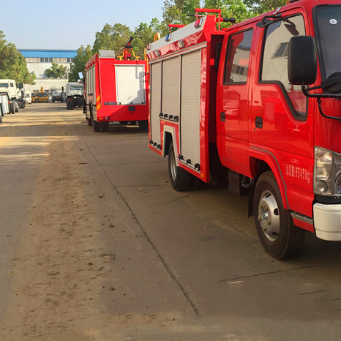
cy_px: 160
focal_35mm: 44
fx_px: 490
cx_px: 244
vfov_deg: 38.3
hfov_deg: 37.6
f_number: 2.2
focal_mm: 4.15
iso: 32
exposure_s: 1/1276
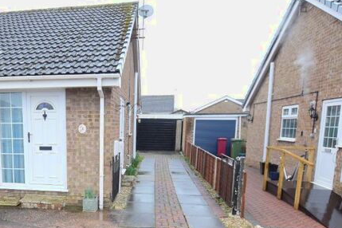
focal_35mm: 32
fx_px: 302
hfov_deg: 56.2
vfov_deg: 40.0
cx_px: 86
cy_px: 176
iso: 400
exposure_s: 1/100
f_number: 5
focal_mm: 13
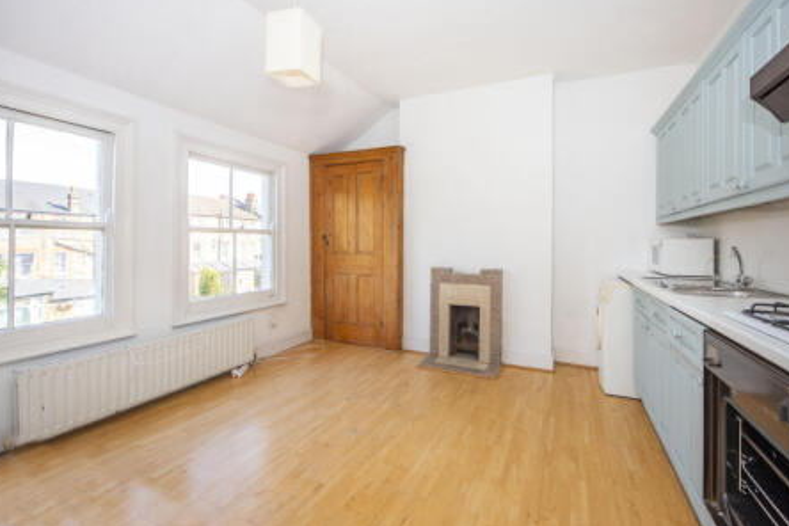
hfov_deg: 100.3
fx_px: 329
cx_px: 410
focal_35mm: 15
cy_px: 248
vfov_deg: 77.3
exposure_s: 1/200
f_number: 5
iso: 250
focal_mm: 14
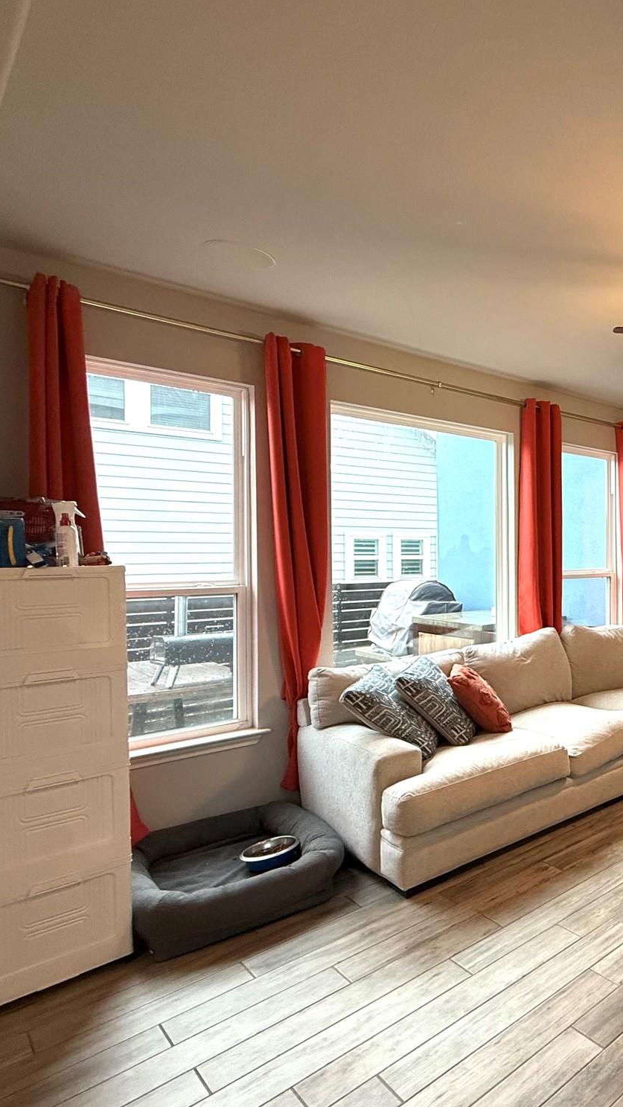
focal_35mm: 21
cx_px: 734
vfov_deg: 83.8
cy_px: 558
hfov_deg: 39.8
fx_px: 616
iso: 250
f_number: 2.2
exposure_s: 1/120
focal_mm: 2.22
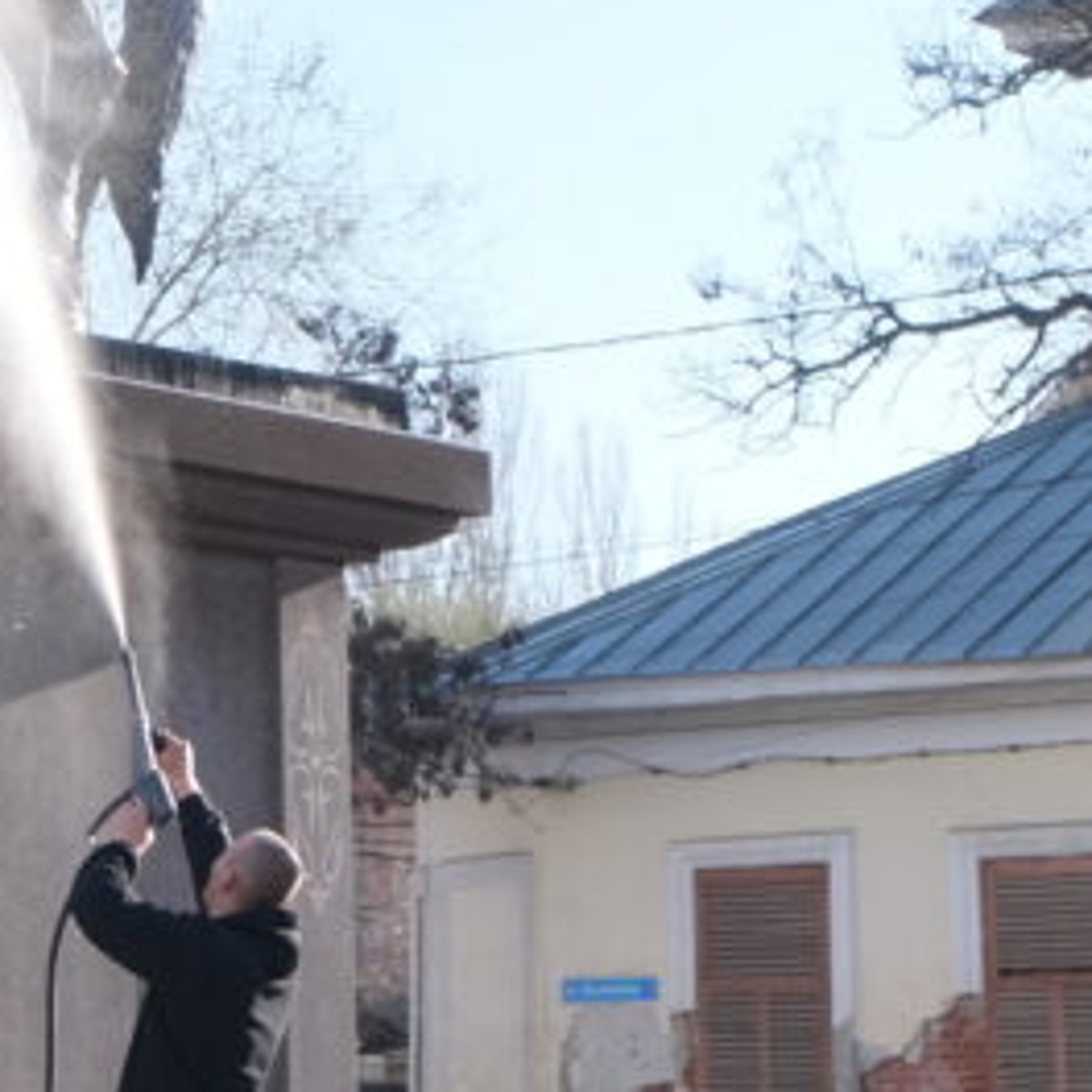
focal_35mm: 173
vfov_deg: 10.1
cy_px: 250
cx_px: -327
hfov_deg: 9.9
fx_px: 6174
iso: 320
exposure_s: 1/800
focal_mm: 27.7
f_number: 4
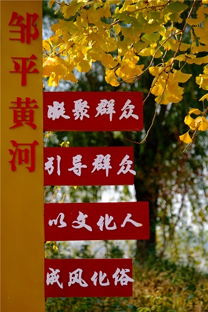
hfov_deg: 12.3
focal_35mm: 111
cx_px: 104
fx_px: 963
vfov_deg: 18.4
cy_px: 156
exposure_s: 1/420
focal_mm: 74.2
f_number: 4
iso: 160
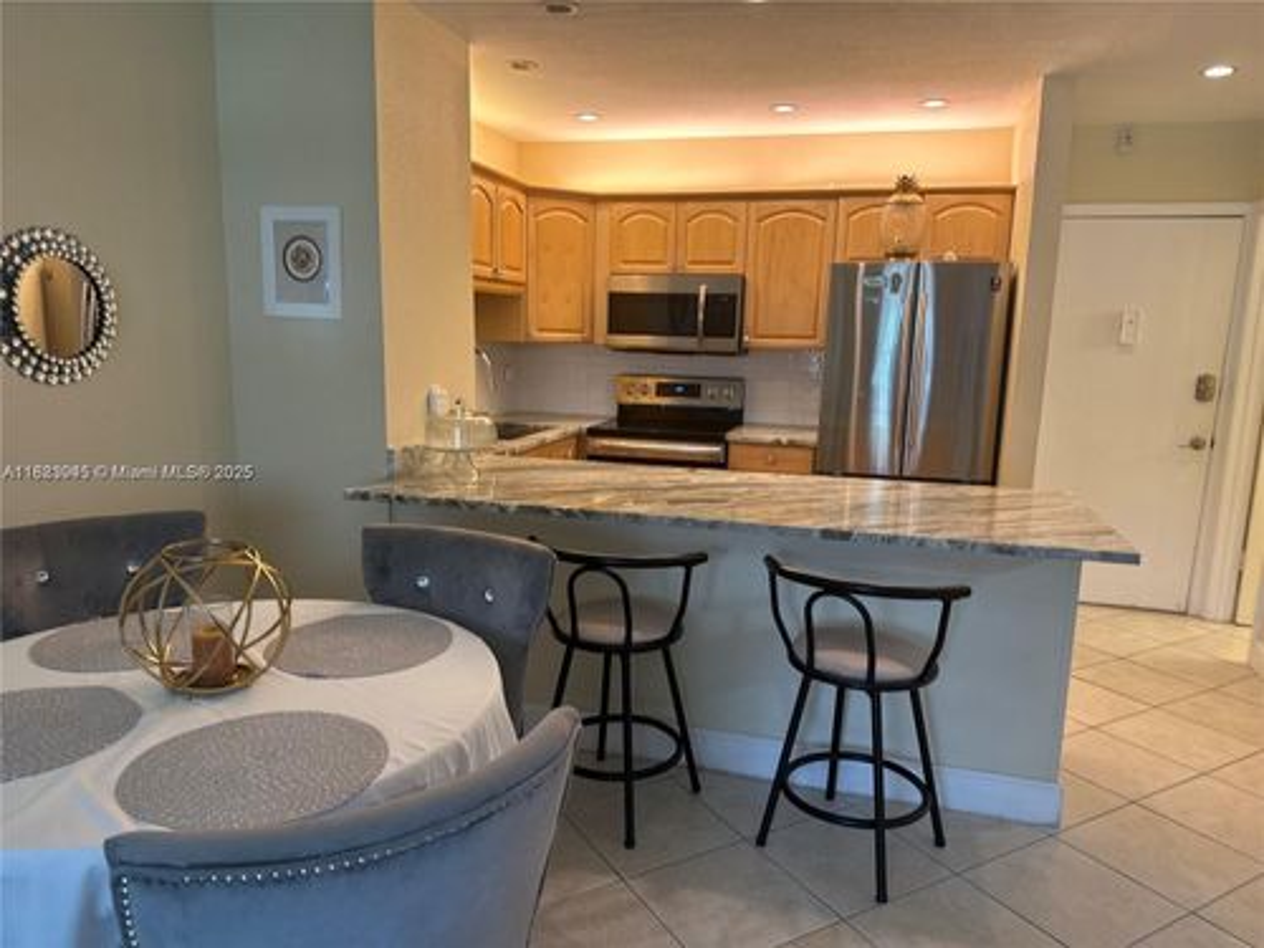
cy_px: 474
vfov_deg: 56.8
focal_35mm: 24
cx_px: 632
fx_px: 876
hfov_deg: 71.6
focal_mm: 6.86
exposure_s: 1/60
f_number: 1.78
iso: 125
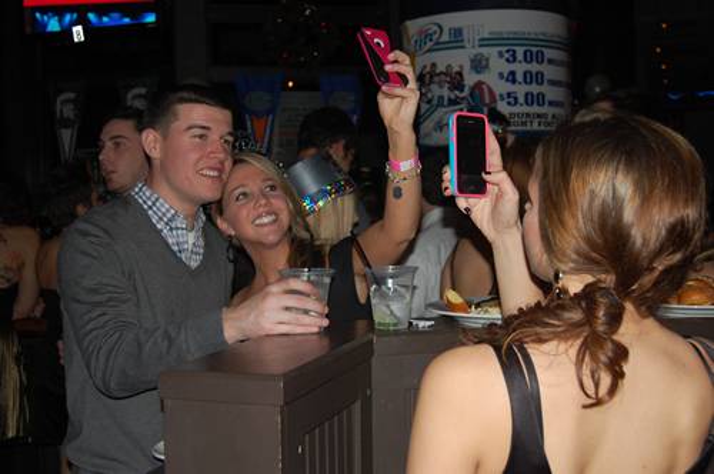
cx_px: 357
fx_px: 921
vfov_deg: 28.9
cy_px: 237
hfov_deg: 42.4
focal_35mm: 46
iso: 400
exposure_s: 1/60
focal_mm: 31
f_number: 4.5
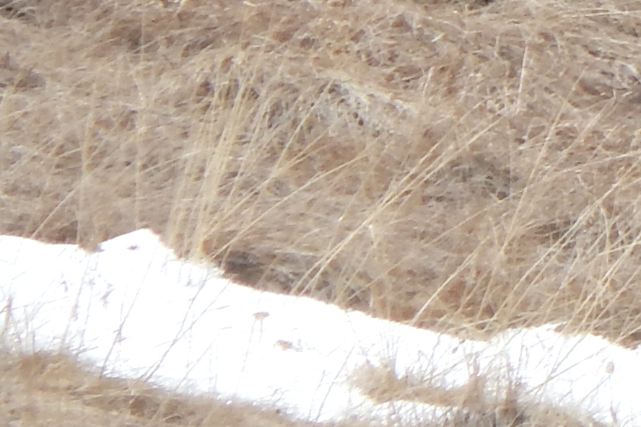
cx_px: 1335
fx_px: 64843
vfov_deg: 0.4
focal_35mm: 3642
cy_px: -202
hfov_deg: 0.6
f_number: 5.8
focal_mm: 120
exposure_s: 1/800
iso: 125
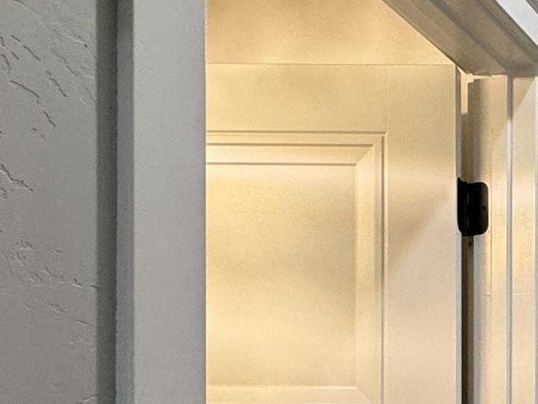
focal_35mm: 60
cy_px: 522
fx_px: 933
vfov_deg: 22.0
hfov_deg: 28.1
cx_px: 647
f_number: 2.2
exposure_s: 1/120
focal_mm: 2.22
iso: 200
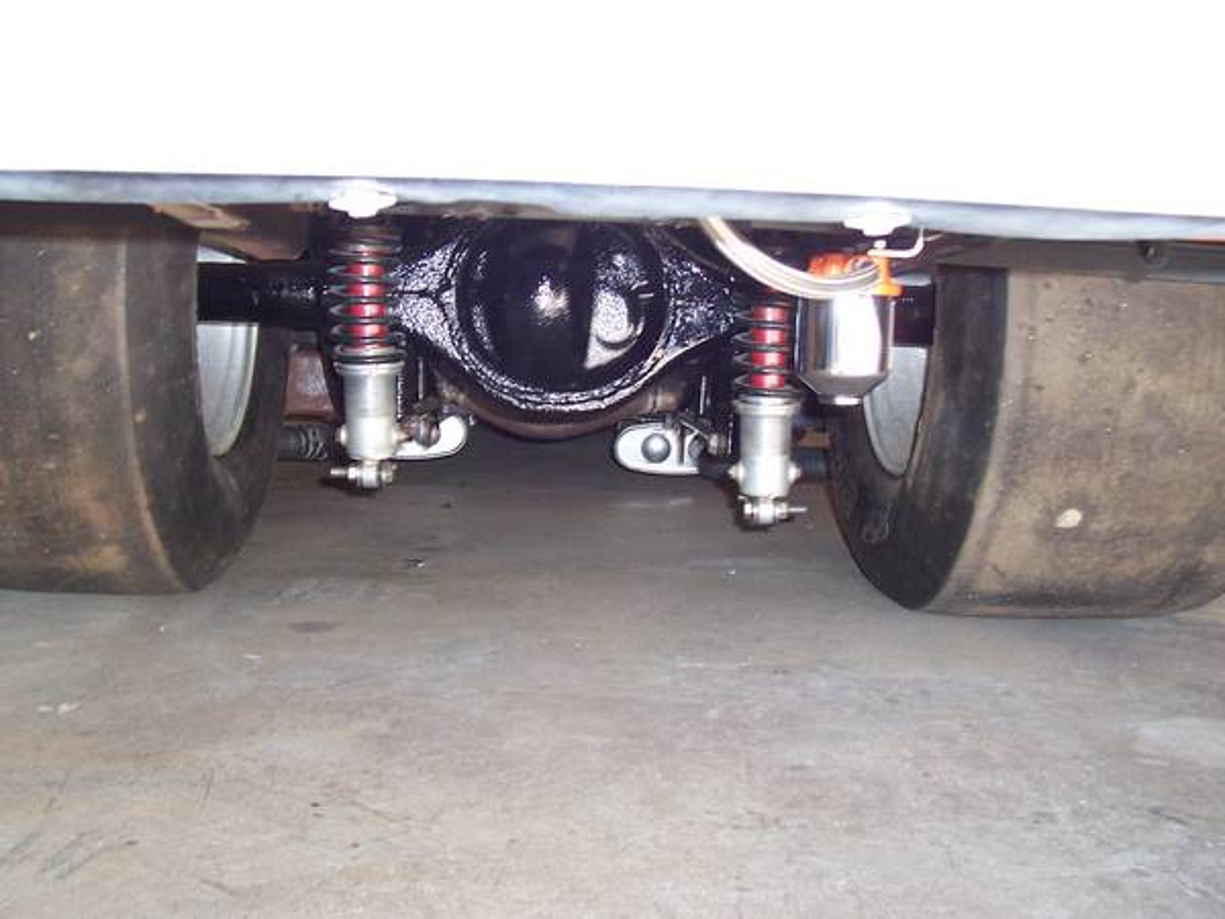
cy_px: 460
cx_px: 612
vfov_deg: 38.7
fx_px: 1309
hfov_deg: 50.1
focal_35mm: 37
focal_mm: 5.6
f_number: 2.8
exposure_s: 1/60
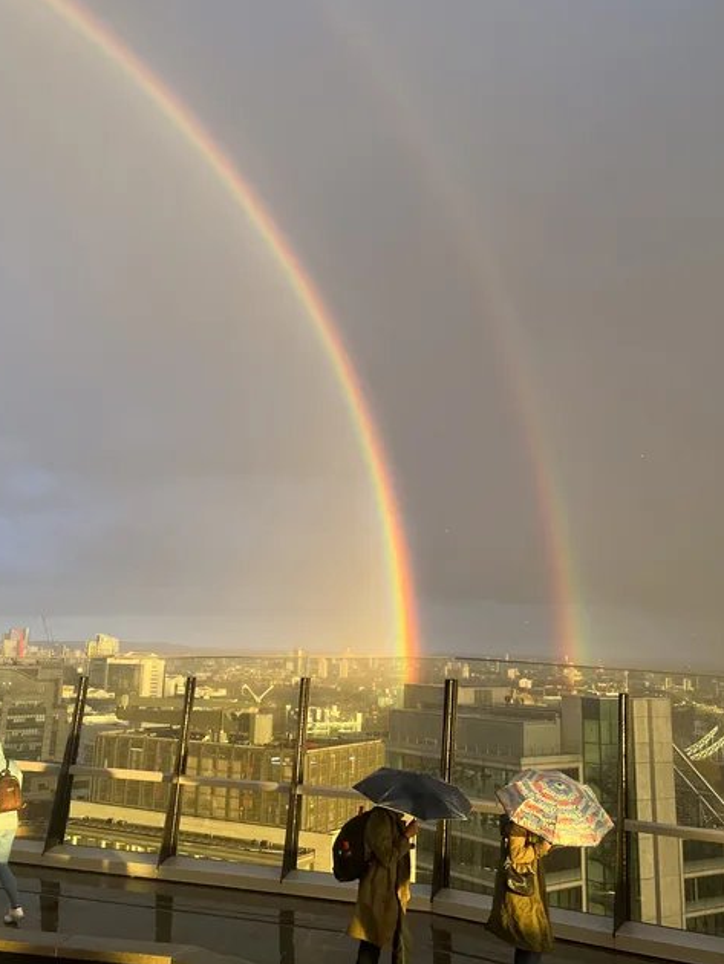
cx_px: 366
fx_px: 920
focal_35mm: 33
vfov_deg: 55.2
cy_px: 438
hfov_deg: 43.0
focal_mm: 5.1
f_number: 1.6
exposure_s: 1/121
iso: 80
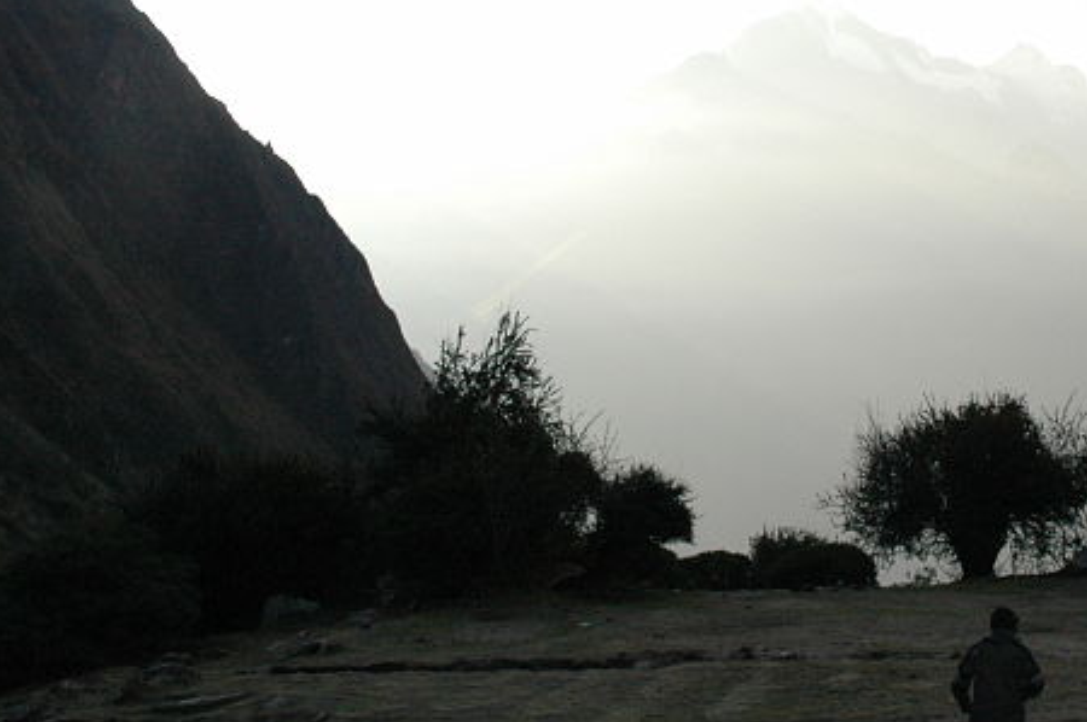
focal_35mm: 66
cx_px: 727
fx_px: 1991
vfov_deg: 20.5
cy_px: 210
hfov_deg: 30.3
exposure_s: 1/400
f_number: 10
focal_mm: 22
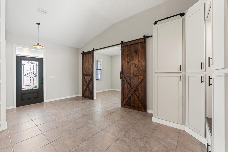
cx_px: 114
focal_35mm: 15
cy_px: 76
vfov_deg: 77.3
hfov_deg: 100.4
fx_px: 95
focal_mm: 10
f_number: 7.1
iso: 400
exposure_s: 1/4
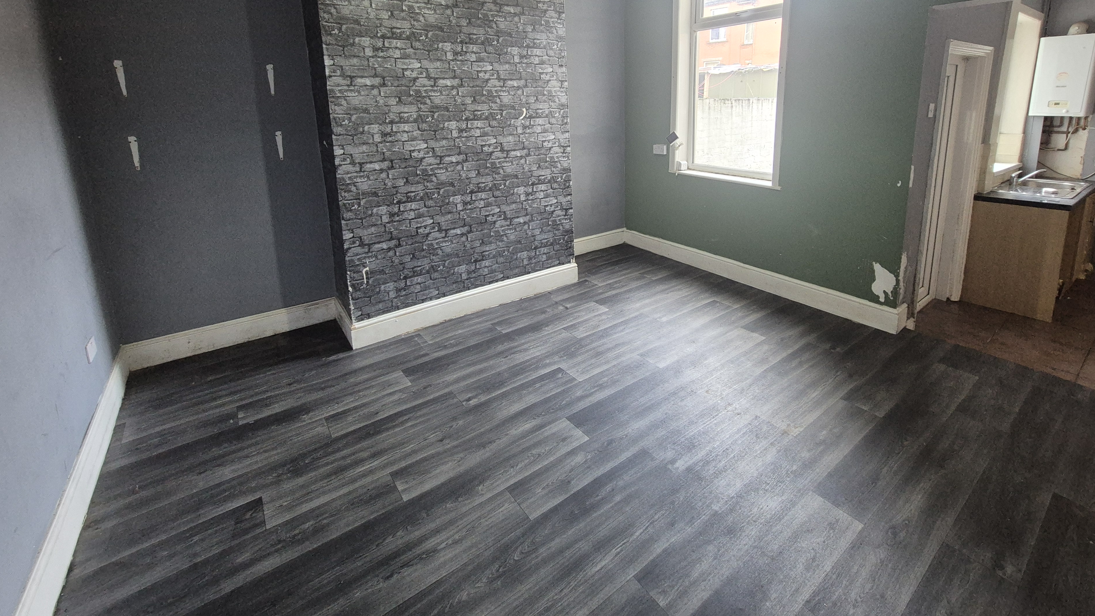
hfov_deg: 102.9
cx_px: 578
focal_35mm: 15
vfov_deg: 67.8
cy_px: 186
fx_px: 435
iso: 800
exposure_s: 1/50
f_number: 2.2
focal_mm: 2.2
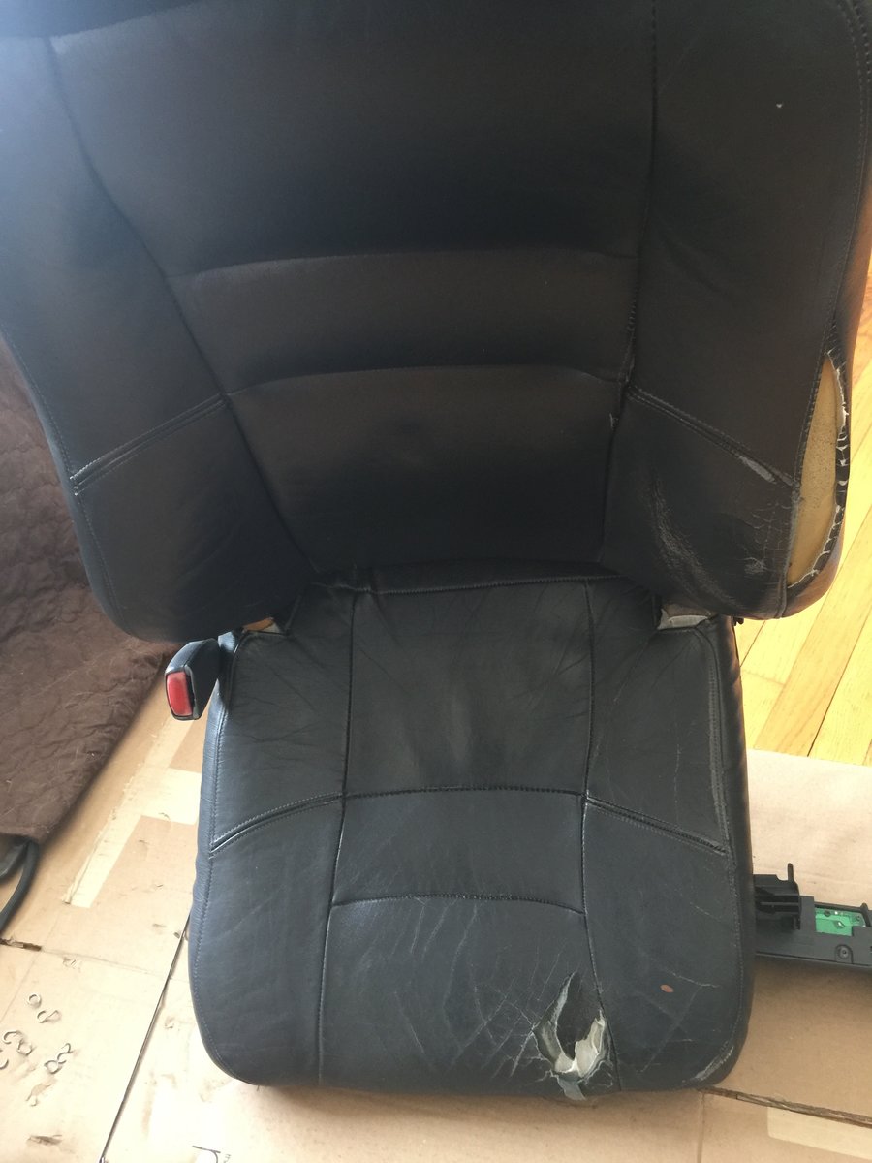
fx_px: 974
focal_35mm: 29
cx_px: 436
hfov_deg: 48.2
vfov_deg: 61.7
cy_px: 582
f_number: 2.2
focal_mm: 4.15
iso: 80
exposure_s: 1/15
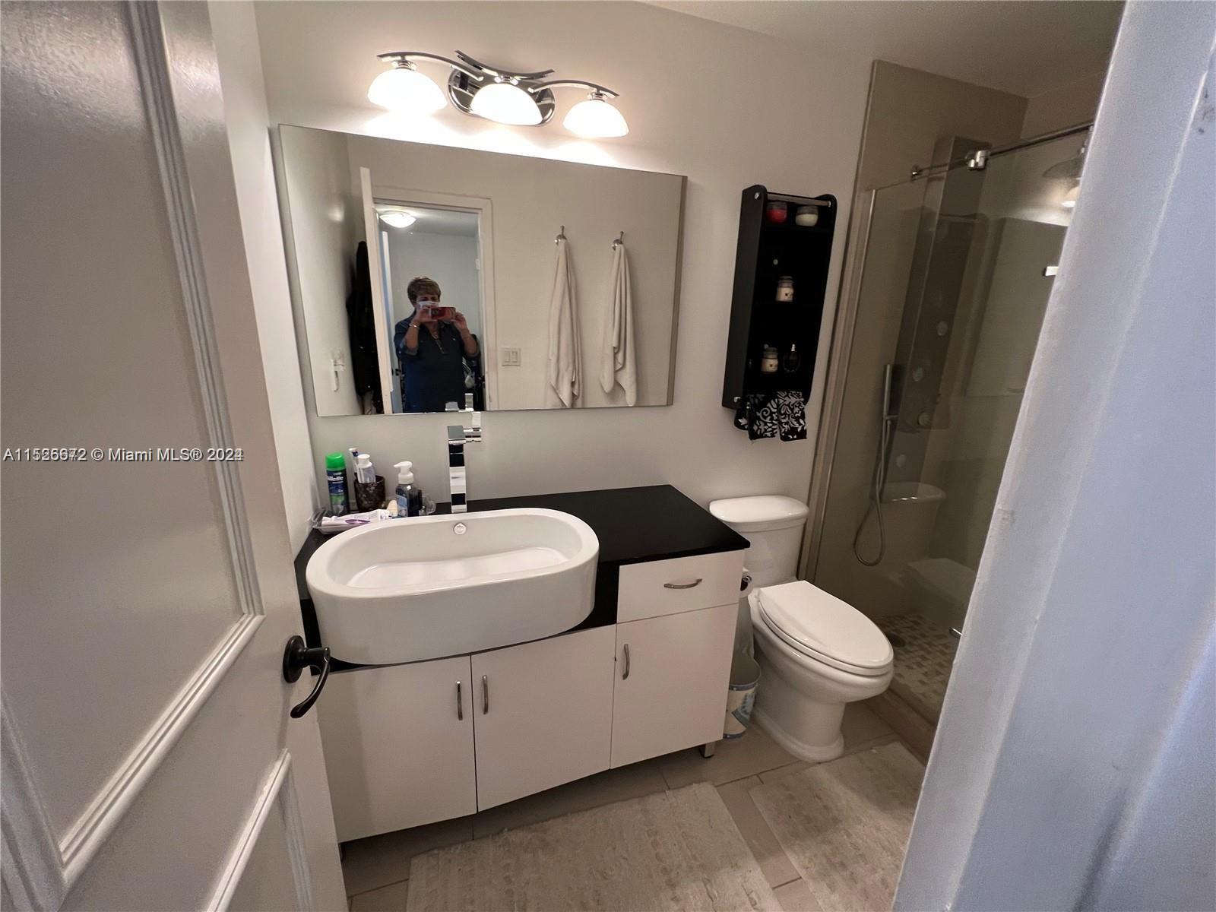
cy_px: 456
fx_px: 457
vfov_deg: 89.9
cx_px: 608
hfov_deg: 106.2
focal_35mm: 13
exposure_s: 1/60
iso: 160
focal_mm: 1.57
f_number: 1.8
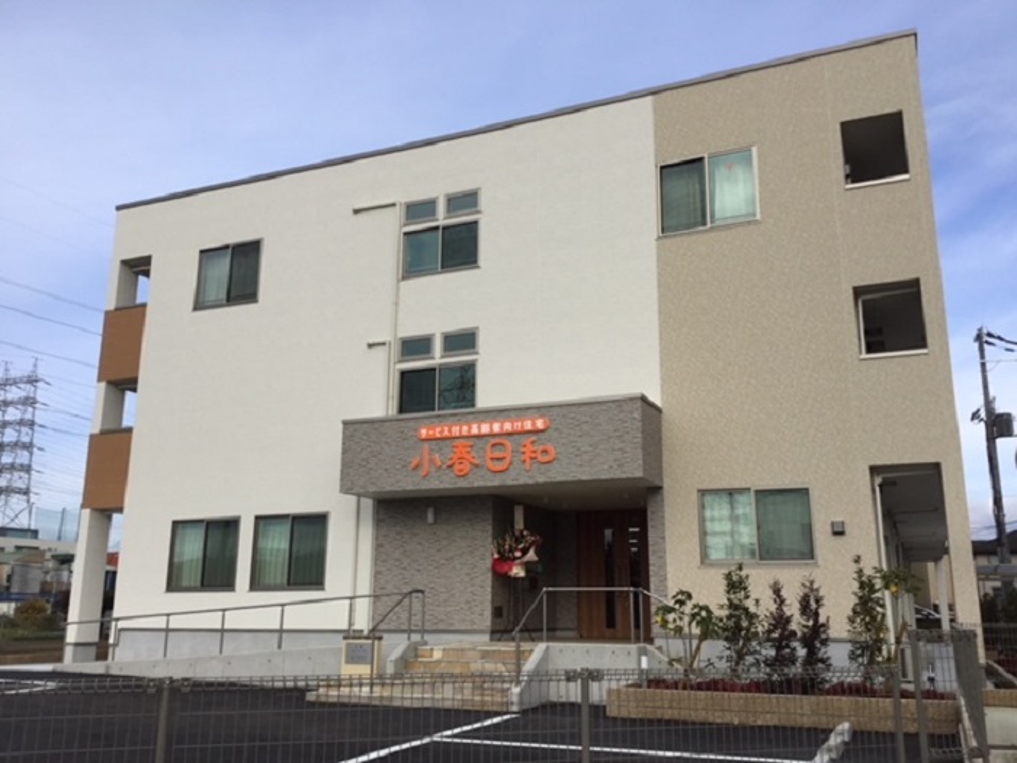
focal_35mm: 31
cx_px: 508
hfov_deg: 58.4
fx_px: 911
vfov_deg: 45.4
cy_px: 382
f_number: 2.4
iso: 25
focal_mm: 3.3
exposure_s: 1/1131
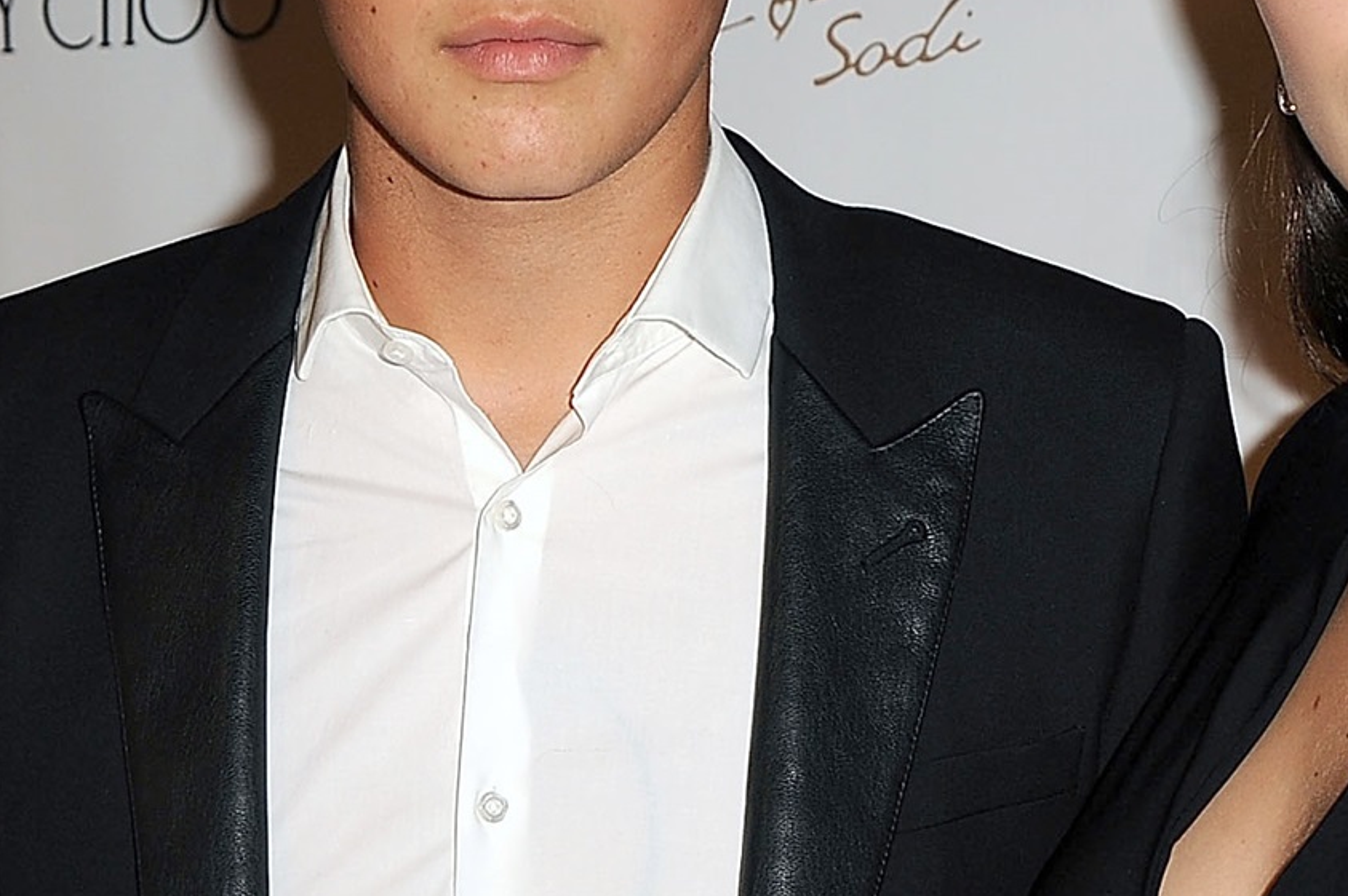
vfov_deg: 7.3
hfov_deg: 10.9
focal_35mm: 188
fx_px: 7035
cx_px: 467
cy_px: 418
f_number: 7.1
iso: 250
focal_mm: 66
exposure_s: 1/200
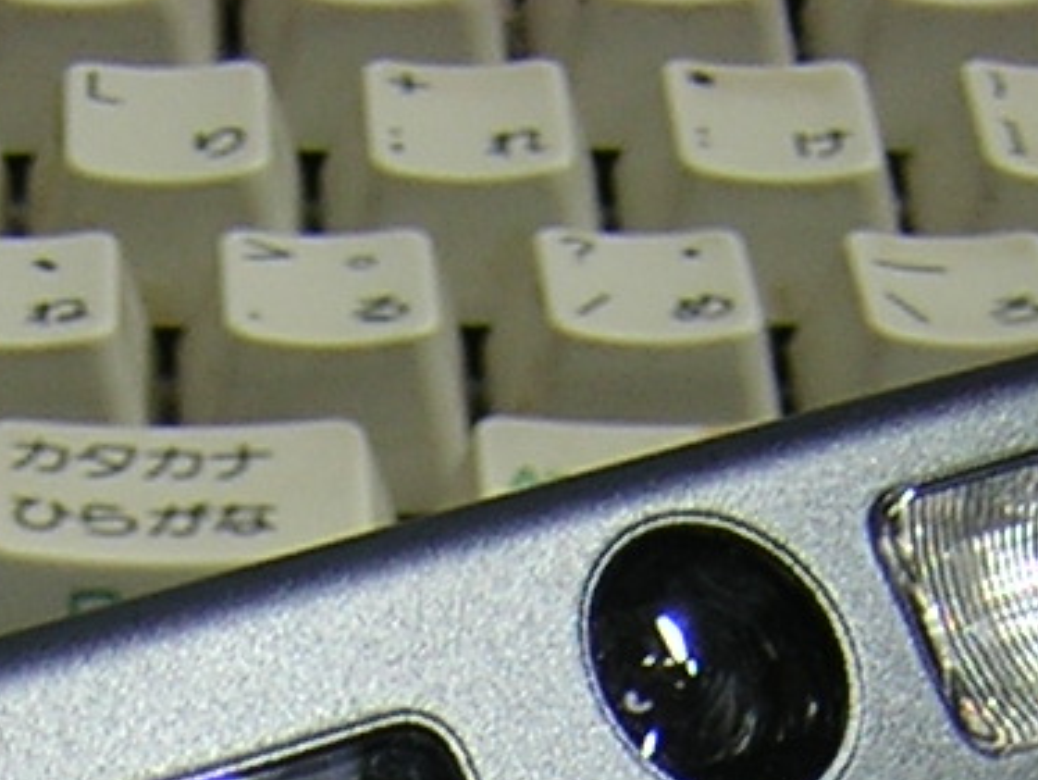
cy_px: 1643
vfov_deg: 9.0
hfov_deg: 12.8
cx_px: 269
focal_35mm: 154
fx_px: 4621
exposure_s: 1/18.3
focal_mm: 4.7
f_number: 2.6
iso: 100
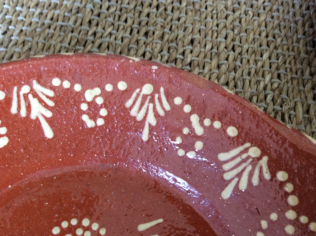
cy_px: 118
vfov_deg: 44.1
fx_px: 292
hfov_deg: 56.9
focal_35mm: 32
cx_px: 158
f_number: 2.4
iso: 125
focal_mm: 3.3
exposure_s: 1/25
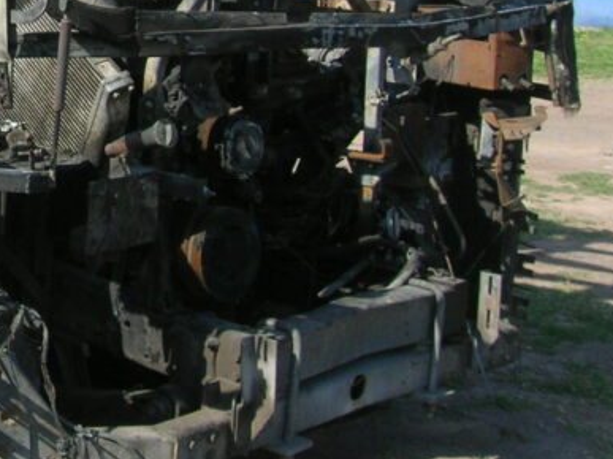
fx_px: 1593
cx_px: -162
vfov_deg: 16.1
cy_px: 6
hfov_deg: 20.1
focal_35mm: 90
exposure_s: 1/220
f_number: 4.9
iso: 50
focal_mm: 5.7
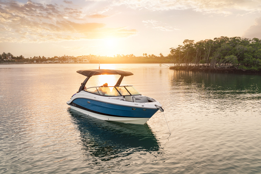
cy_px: 87
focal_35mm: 35
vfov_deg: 37.9
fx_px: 254
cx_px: 130
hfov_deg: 54.4
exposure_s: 1/125
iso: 200
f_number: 5.6
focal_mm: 35
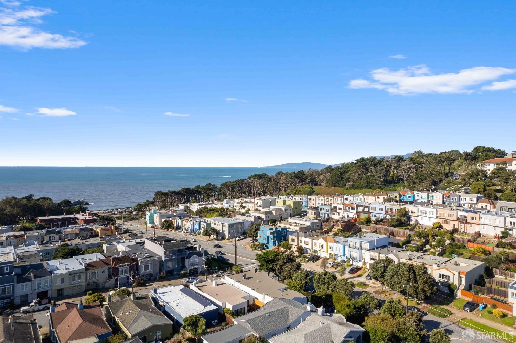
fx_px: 315
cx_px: 258
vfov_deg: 57.2
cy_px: 172
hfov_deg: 78.6
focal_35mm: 22
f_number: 2.8
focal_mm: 8.38
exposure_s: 1/2000
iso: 110
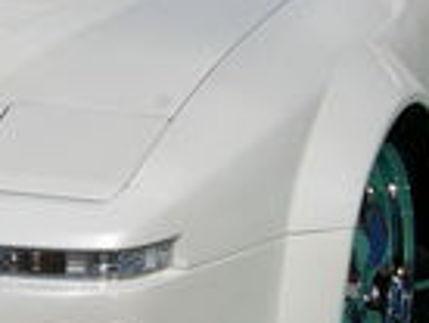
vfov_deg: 7.2
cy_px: 59
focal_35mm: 207
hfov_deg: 9.4
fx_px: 2573
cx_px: -31
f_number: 14
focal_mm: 31
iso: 200
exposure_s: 1/500
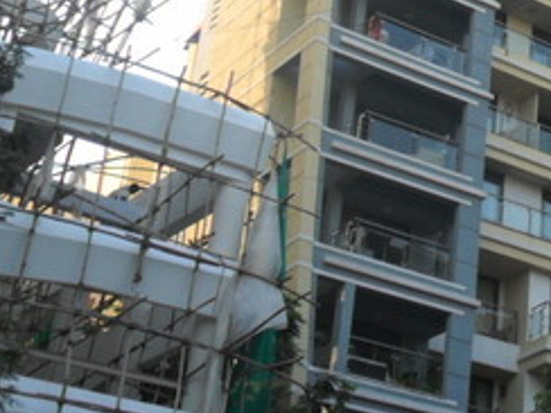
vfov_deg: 14.9
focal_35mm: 97
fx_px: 1544
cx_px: 648
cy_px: -25
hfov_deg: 19.2
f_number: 4
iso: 100
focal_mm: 6.6
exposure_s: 1/350
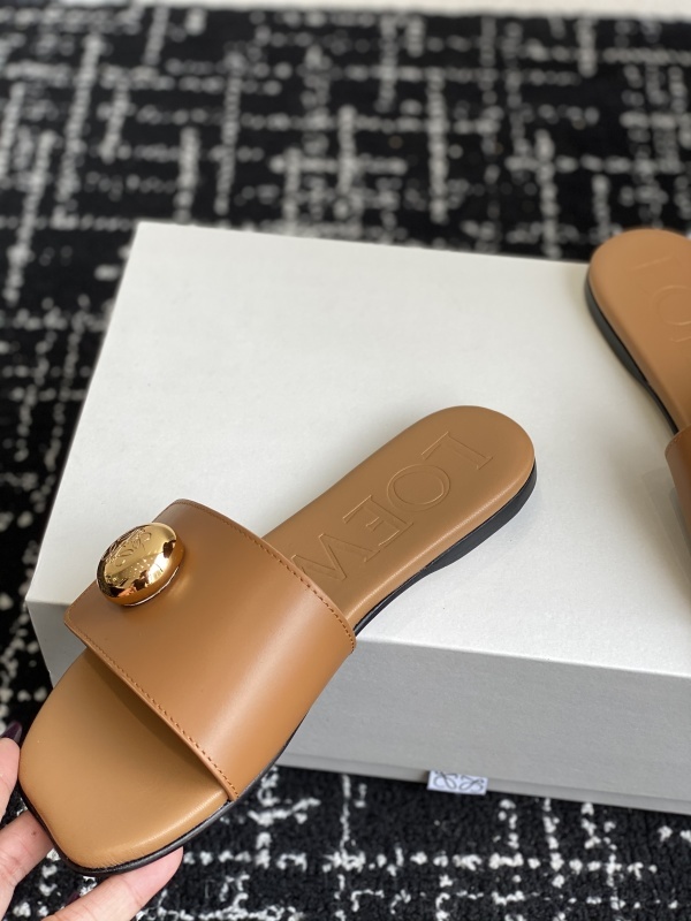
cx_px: 346
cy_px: 460
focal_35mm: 52
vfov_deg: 36.8
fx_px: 1384
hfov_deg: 28.0
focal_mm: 6
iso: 20
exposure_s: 1/178
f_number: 2
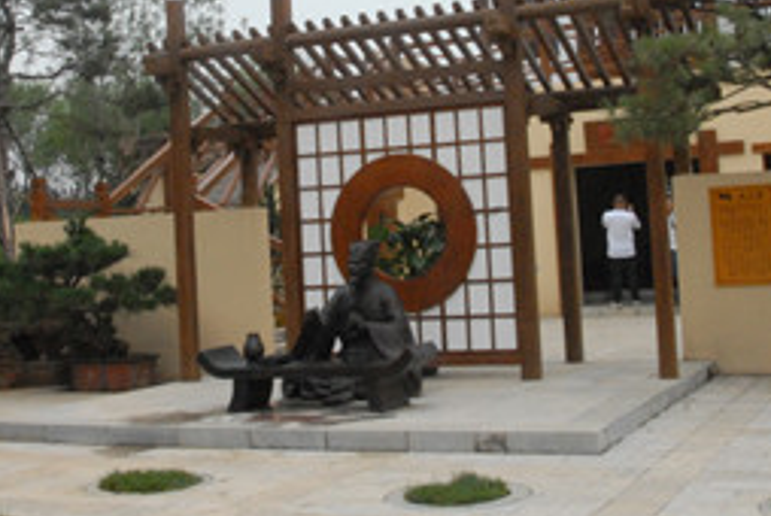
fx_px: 1265
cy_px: 103
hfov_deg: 33.9
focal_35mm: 59
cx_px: 361
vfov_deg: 22.7
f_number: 22
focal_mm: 20
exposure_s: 1/60
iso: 1250
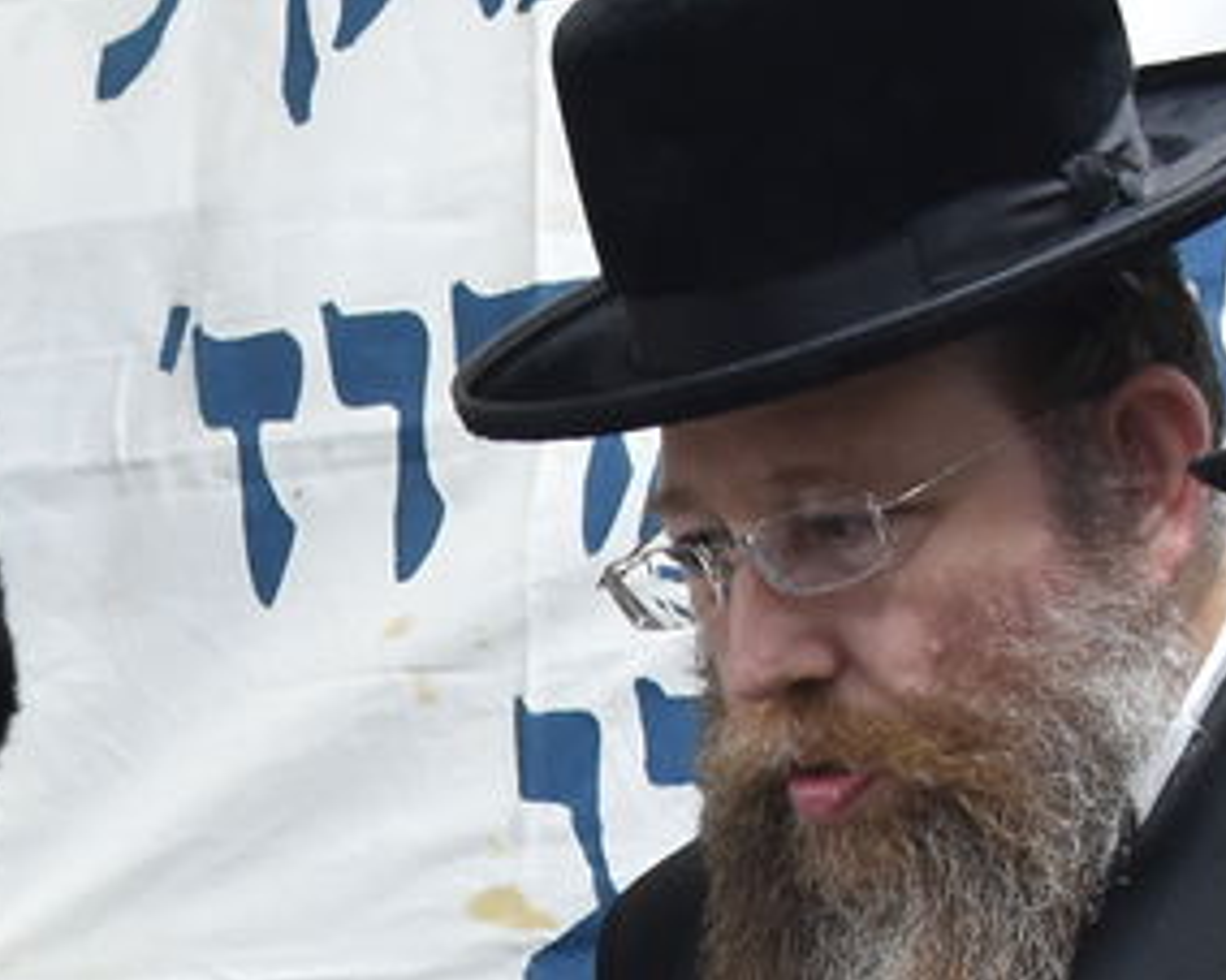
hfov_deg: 13.0
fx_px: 5042
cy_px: 1977
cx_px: -738
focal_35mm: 139
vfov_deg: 10.2
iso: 1250
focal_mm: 20
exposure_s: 1/60
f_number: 5.6
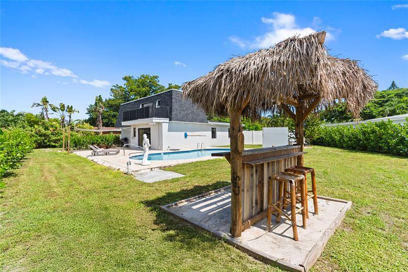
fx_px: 181
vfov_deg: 73.7
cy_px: 136
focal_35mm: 16
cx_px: 204
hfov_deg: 96.7
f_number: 5
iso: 100
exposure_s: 1/60
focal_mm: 16
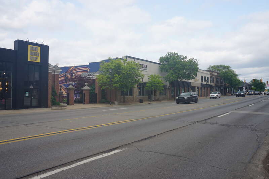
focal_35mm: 30
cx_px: 134
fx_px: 224
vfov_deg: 43.6
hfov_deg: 61.9
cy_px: 90
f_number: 10
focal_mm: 20
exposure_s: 1/100
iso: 100
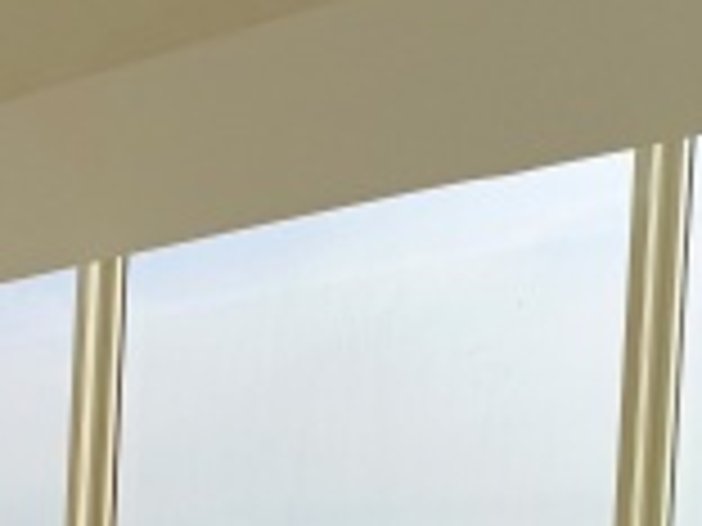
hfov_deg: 17.1
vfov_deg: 13.6
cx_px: -493
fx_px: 1987
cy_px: 917
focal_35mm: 98
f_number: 1.69
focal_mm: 4.76
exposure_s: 1/336
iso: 113
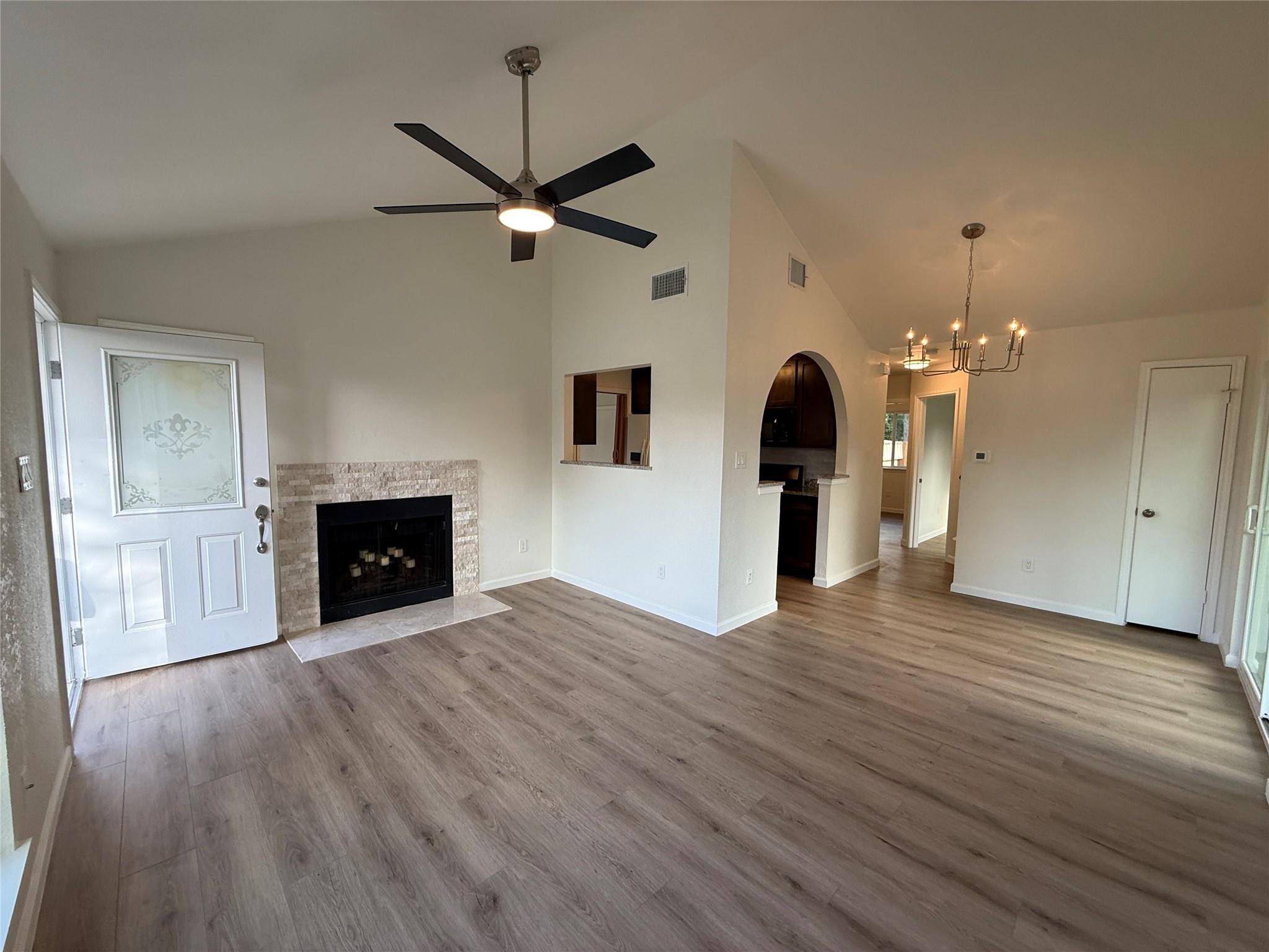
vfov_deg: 85.7
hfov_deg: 102.1
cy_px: 476
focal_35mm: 14
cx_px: 634
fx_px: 513
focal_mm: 2.22
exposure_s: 1/120
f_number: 2.2
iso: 80
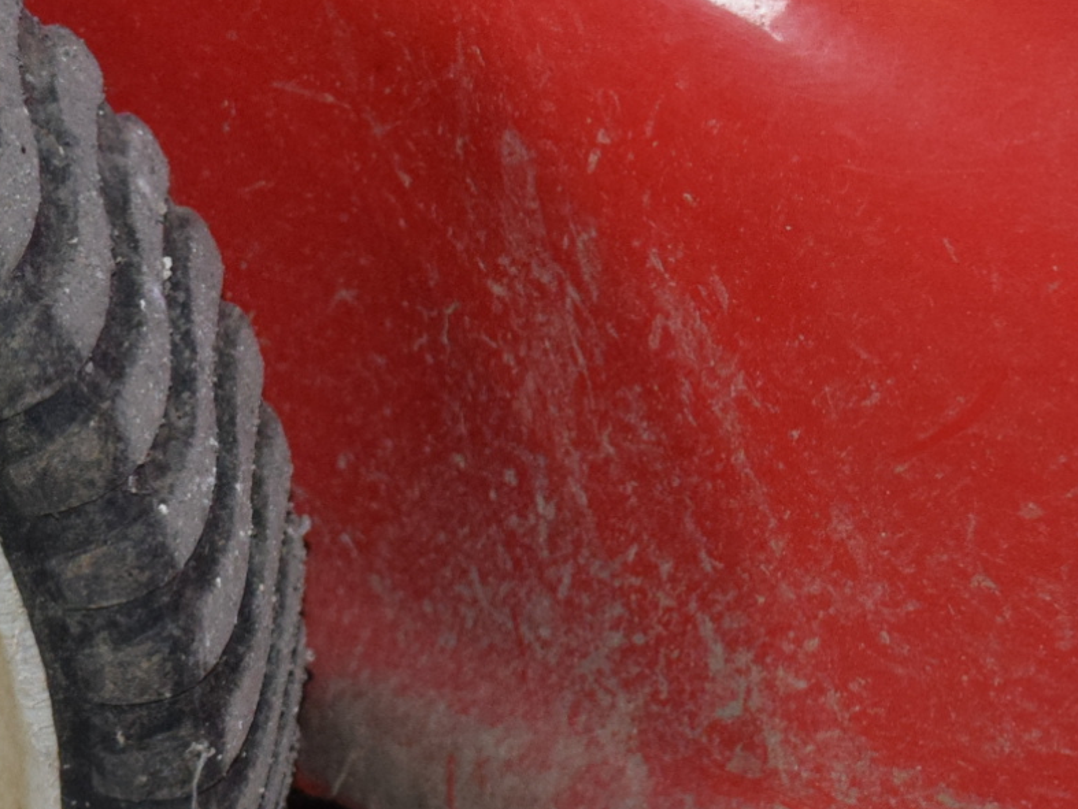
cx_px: -185
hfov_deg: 7.9
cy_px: 271
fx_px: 7690
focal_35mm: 247
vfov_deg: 6.0
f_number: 5
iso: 1800
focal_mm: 45
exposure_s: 1/60
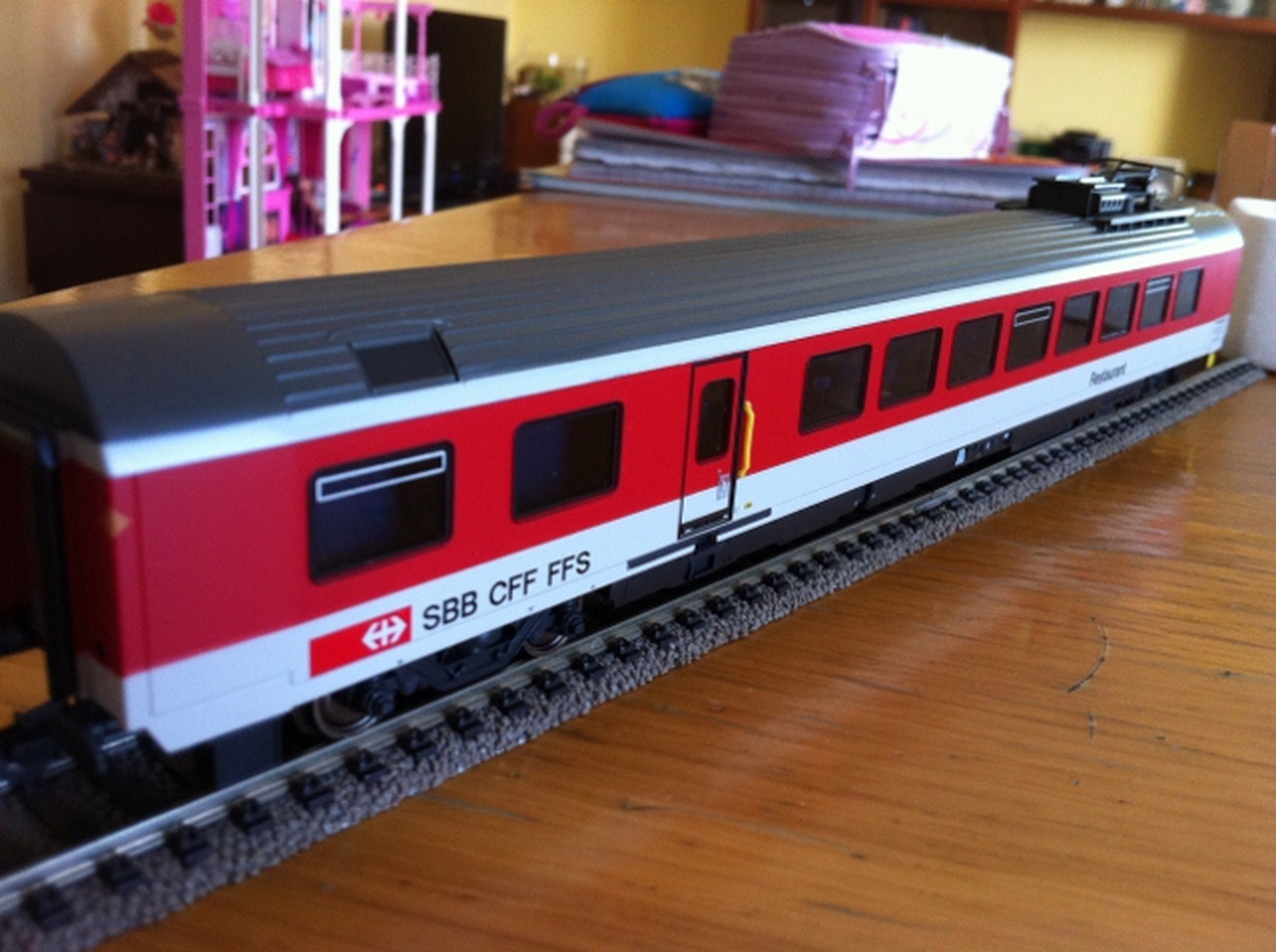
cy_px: 476
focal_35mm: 35
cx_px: 638
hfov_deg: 52.7
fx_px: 1288
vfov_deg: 40.6
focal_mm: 3.85
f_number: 2.8
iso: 160
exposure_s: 1/15
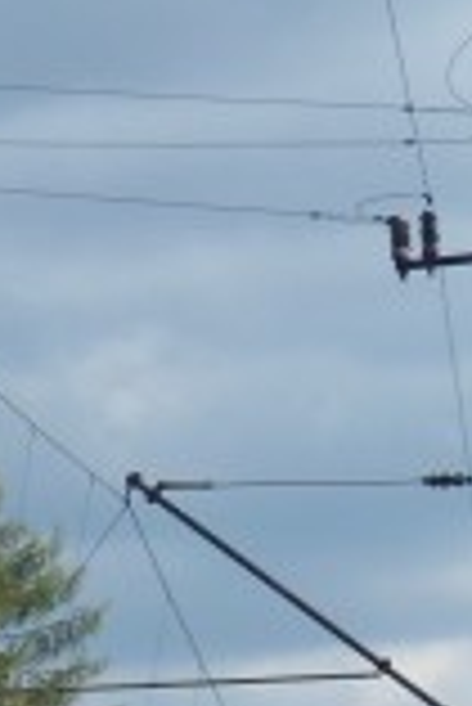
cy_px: 1120
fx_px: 5416
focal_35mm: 276
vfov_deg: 7.3
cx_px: -382
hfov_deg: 4.9
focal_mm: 8.1
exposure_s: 1/500
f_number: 4.3
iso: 80
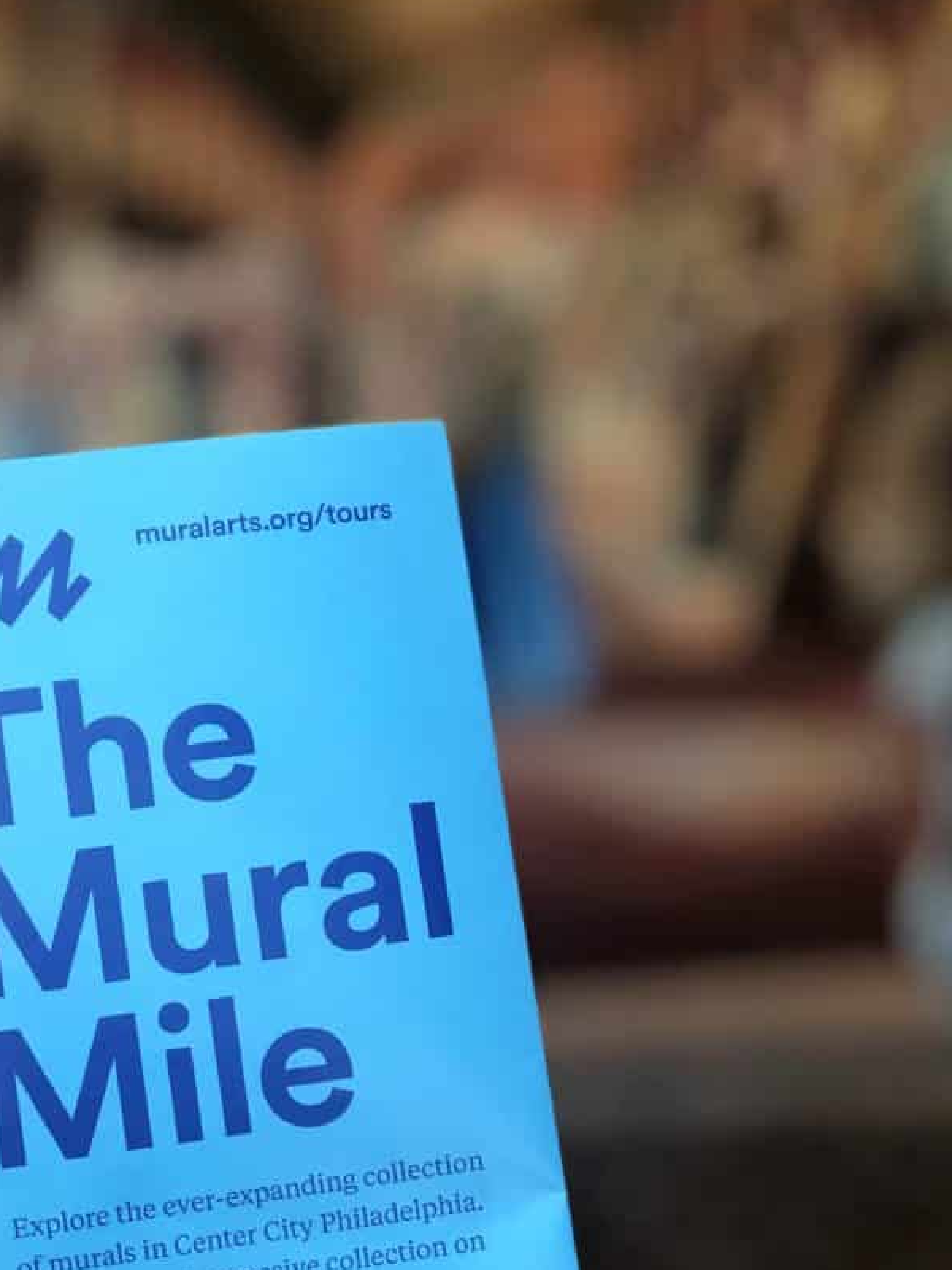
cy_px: 804
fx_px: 2787
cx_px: 498
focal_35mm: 76
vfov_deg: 25.6
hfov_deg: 19.4
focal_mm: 6.6
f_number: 2.8
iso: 64
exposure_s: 1/30
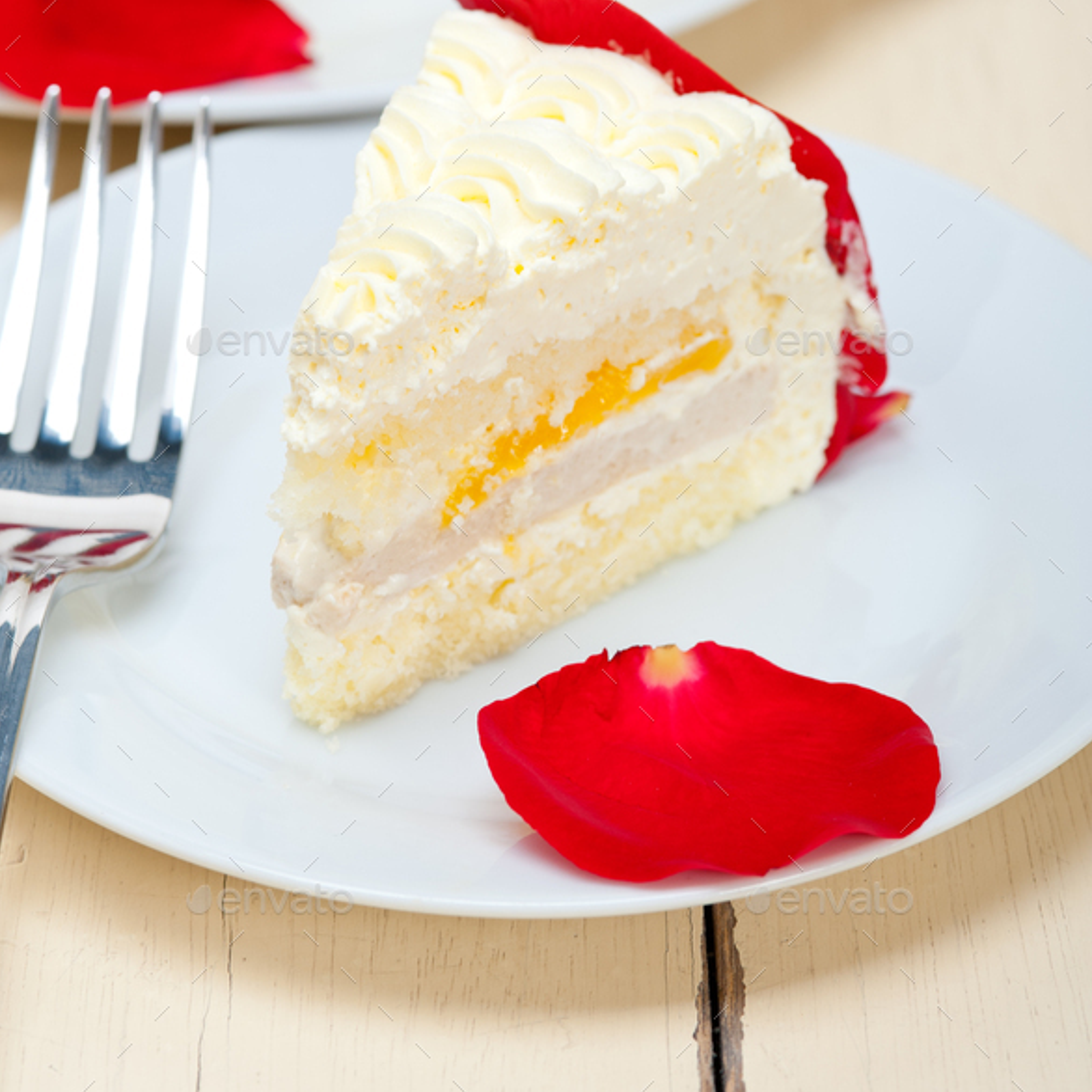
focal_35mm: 135
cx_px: 544
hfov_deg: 12.9
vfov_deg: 12.9
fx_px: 4818
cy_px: 329
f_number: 11
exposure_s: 1/160
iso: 200
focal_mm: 105
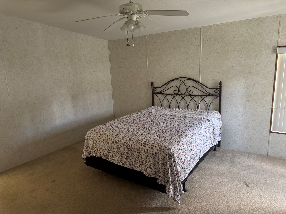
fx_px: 198
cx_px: 143
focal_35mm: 24
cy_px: 107
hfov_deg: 71.6
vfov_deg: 56.8
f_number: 1.78
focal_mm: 6.76
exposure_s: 1/60
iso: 500
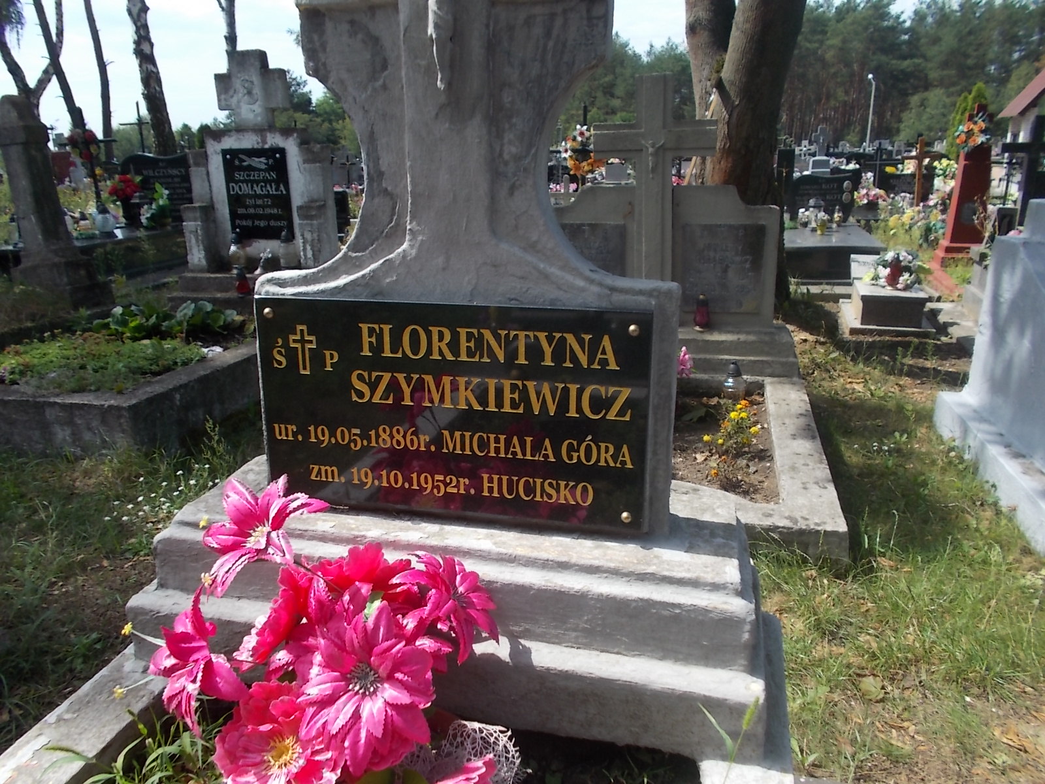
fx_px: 785
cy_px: 392
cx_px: 522
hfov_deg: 67.3
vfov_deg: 53.1
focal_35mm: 26
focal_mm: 4.6
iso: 80
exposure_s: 1/125
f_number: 8
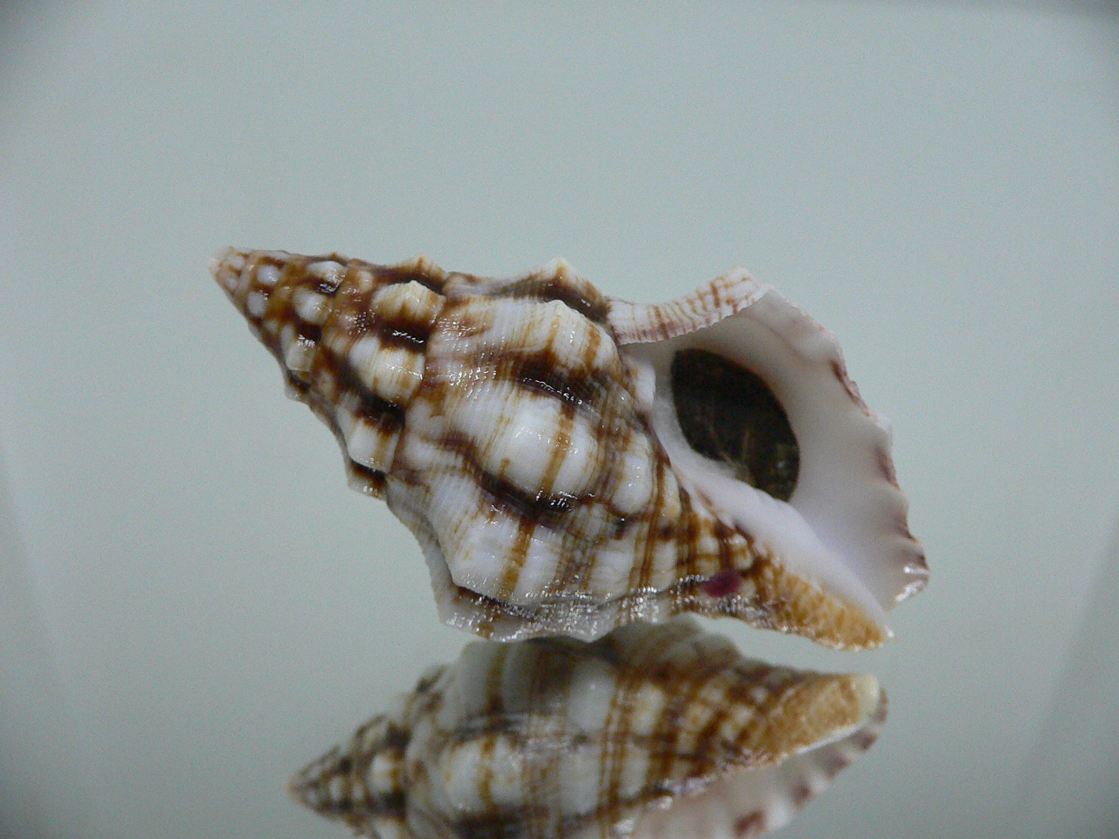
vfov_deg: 40.7
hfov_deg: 52.6
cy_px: 420
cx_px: 560
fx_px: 1131
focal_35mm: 35
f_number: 2.8
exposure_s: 1/60
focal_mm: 4.6
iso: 200
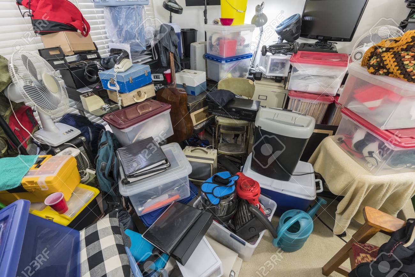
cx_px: 208
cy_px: 138
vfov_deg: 73.8
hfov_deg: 96.7
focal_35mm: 16
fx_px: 184
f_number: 9
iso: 100
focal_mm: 16
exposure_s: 1/1.25
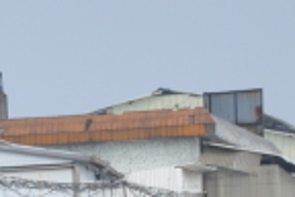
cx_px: -145
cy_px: 644
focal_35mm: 798
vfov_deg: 1.7
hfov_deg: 2.6
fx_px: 6535
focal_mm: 75
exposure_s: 1/500
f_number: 5.6
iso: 200
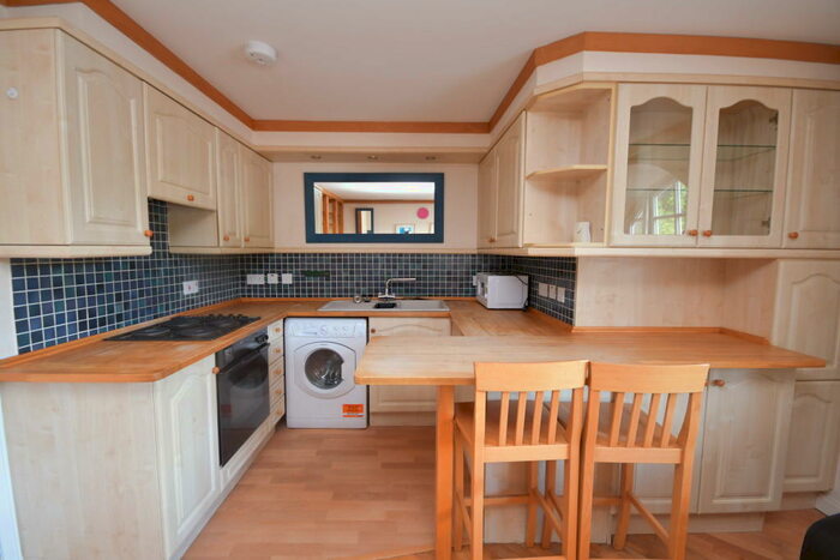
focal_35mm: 15
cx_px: 420
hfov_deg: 100.4
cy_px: 280
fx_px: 350
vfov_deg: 77.4
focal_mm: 10
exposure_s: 1/60
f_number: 4
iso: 1250
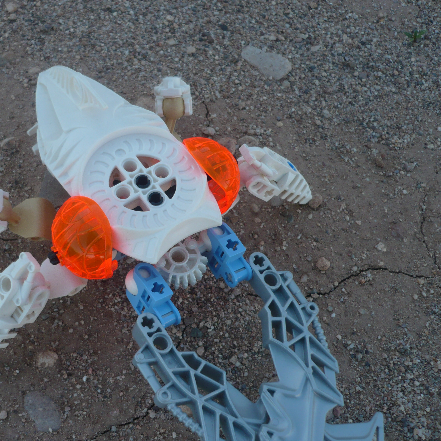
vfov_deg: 40.0
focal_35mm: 42
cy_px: 222
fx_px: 605
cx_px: 153
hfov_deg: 39.6
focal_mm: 5.8
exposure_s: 1/320
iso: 100
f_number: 2.8
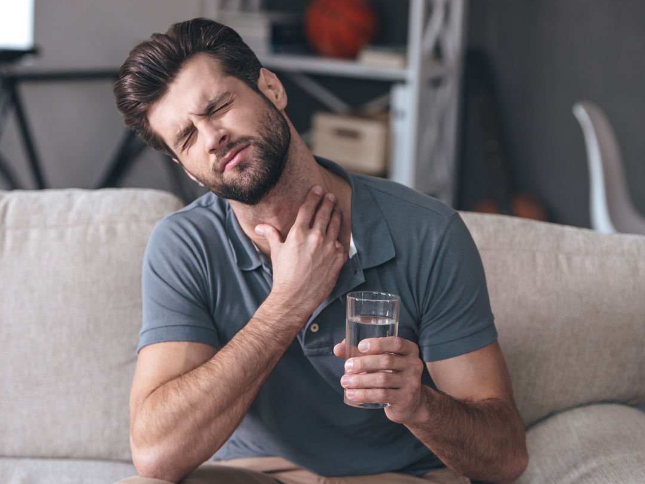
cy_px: 241
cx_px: 360
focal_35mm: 122
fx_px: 2273
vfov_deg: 12.1
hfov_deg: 16.1
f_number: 3.5
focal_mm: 112
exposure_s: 1/100
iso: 320
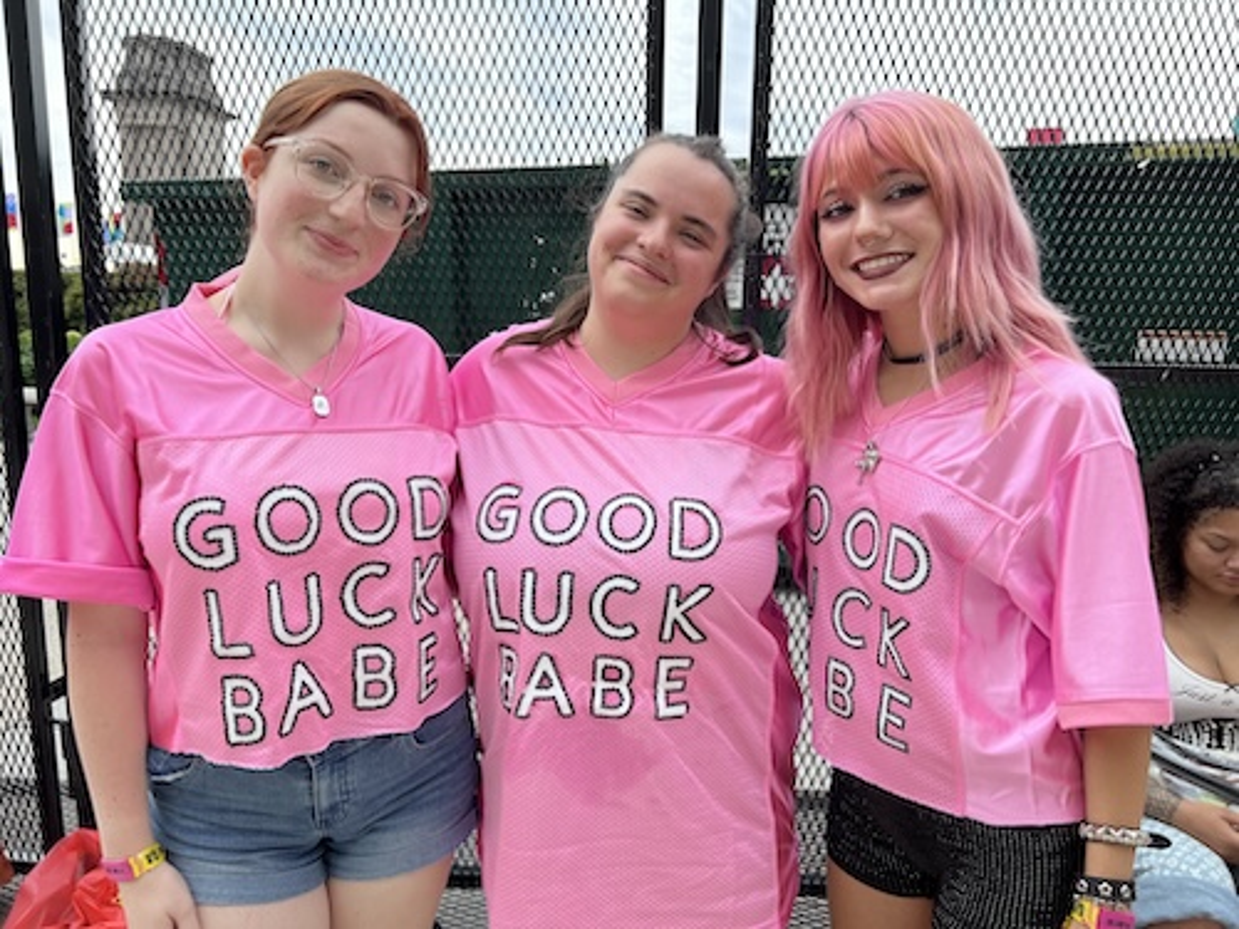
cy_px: 464
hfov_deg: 67.3
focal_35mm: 26
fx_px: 931
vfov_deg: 53.1
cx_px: 620
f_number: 1.5
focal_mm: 5.7
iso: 50
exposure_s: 1/434
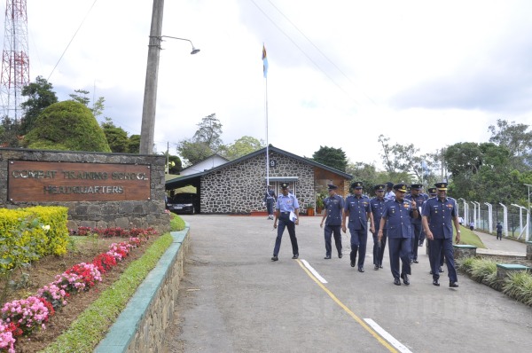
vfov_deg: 41.6
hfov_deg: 59.6
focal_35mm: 32
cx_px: 266
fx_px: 465
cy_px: 176
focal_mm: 21
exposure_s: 1/100
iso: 500
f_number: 14
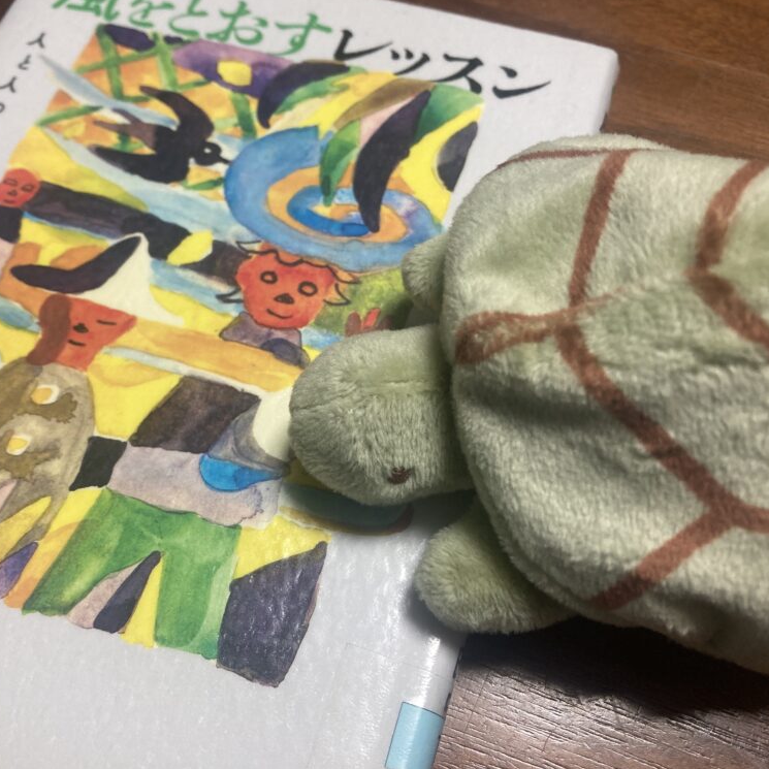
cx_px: 364
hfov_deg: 48.4
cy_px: 375
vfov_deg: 48.4
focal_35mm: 34
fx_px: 855
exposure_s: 1/50
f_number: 1.8
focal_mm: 3.99
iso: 80
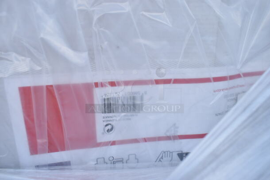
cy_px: 90
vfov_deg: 48.0
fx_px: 203
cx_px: 135
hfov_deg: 67.3
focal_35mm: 27
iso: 100
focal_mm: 18
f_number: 6.3
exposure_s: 1/160
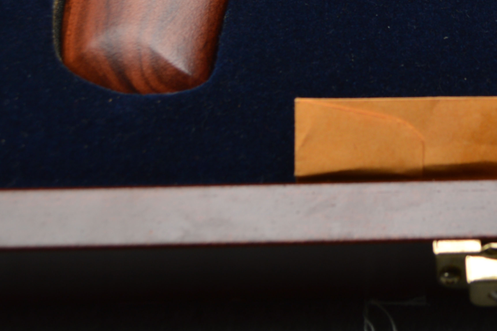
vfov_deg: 13.7
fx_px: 1324
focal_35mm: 96
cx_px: 513
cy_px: -110
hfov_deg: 20.5
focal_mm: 24
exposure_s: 1/200
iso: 100
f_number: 4.5
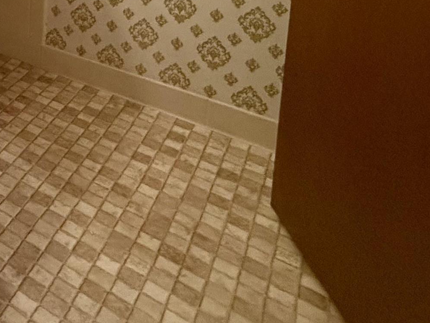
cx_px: -206
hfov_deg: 28.9
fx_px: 534
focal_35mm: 43
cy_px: -144
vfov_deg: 26.1
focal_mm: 2.22
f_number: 2.2
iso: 800
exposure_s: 1/60
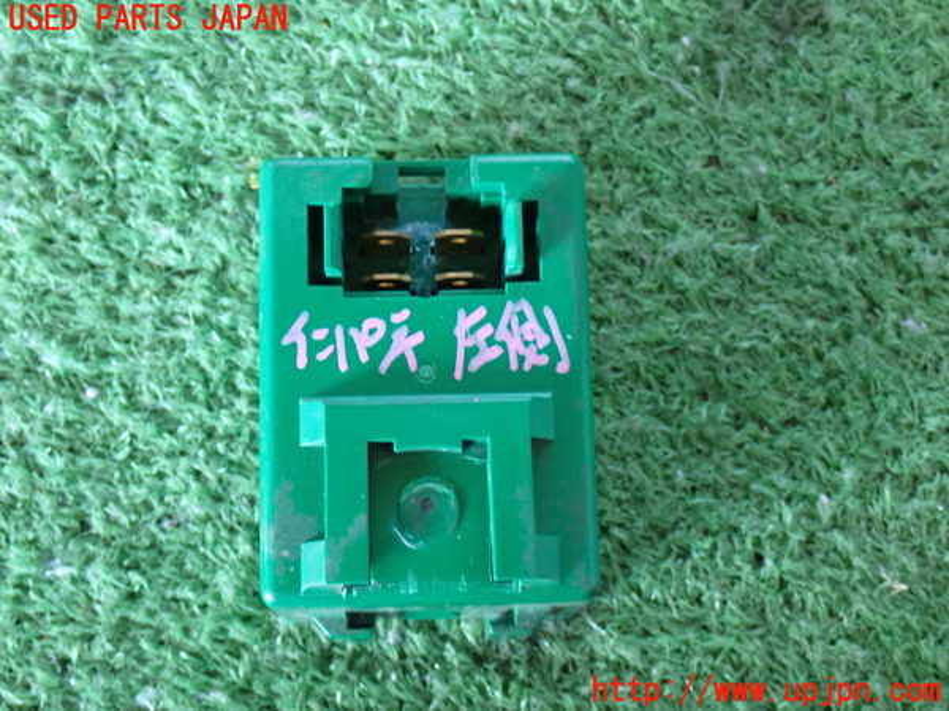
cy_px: 356
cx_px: 474
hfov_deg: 29.0
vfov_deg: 21.9
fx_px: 1837
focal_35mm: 67
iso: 1000
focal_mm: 11.88
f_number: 3.8
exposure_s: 1/15
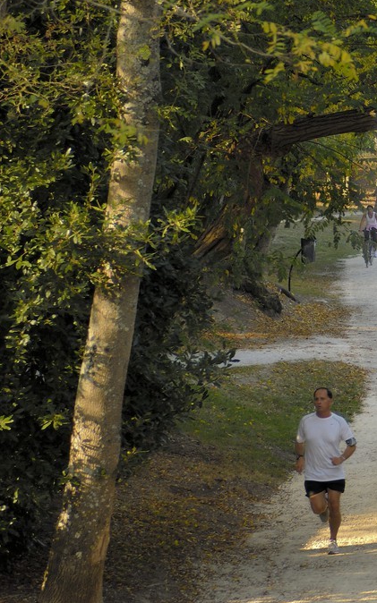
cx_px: 715
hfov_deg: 7.3
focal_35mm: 174
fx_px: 2862
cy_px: 263
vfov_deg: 12.0
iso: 100
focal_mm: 48
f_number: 3
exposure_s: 1/160
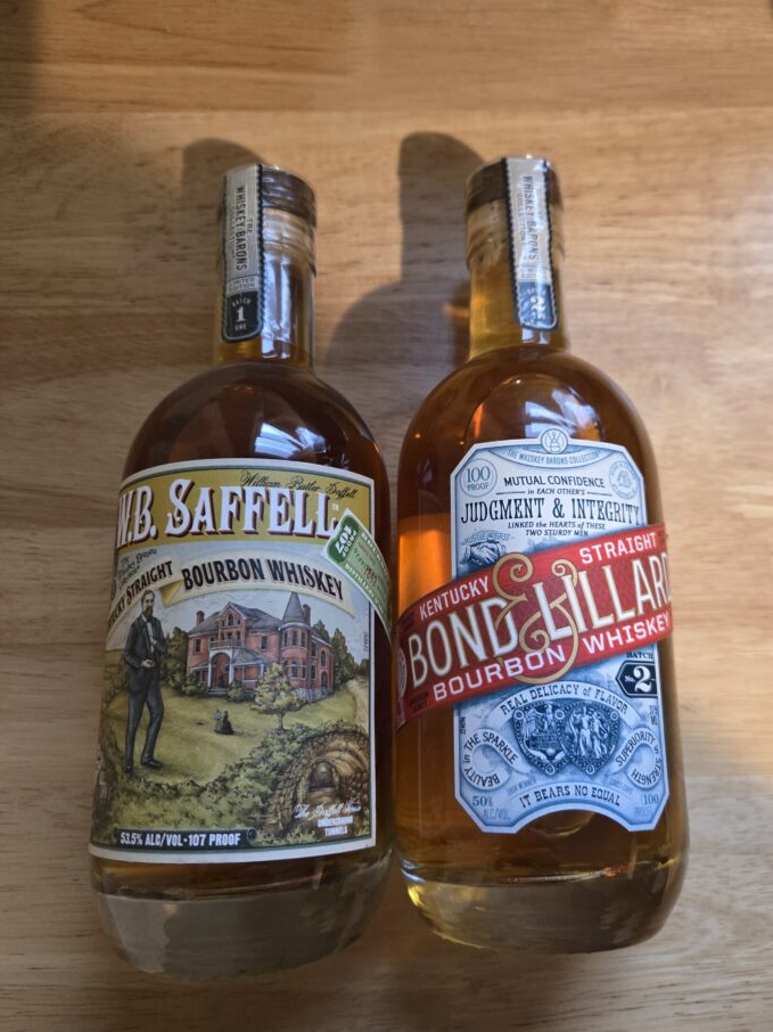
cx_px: 427
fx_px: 774
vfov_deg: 67.3
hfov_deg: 52.9
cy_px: 509
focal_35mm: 26
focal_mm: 5.4
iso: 1000
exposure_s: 1/60
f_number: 1.8
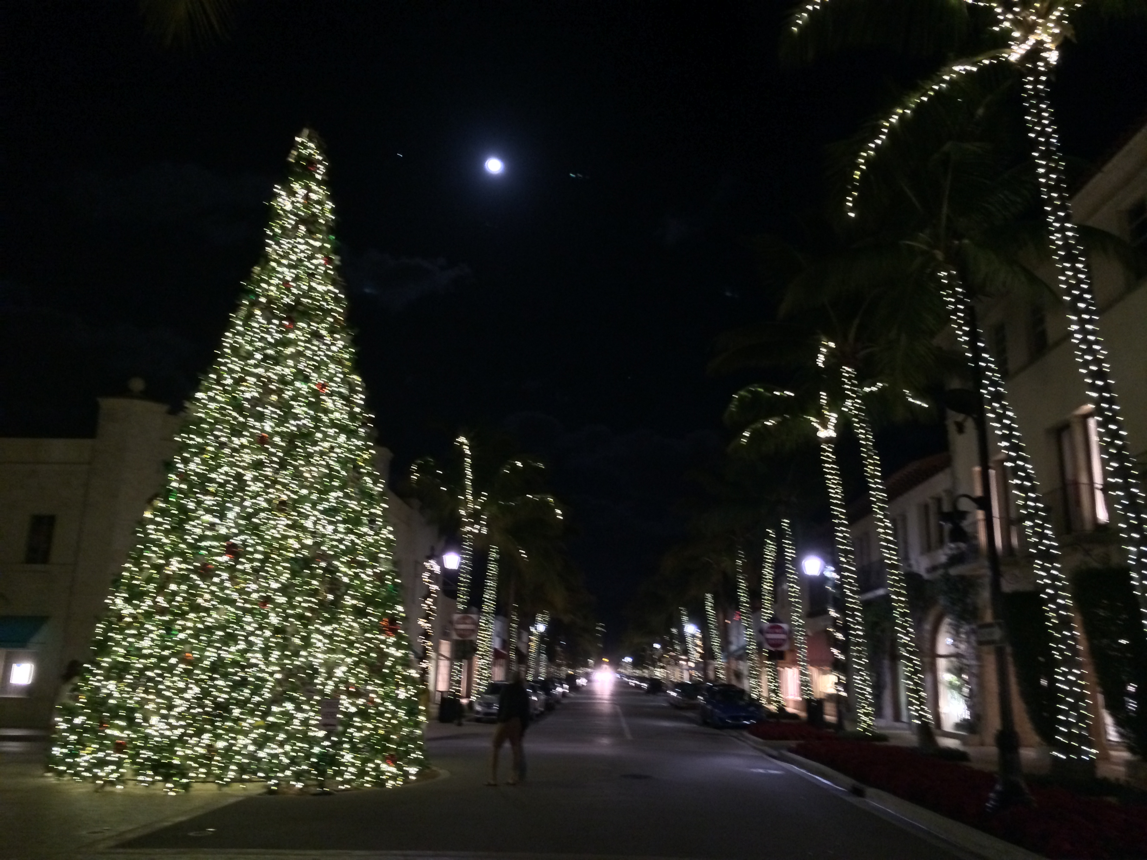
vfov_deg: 46.8
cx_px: 574
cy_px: 430
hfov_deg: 60.0
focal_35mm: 30
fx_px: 994
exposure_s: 1/15
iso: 320
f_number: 2.2
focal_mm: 4.12
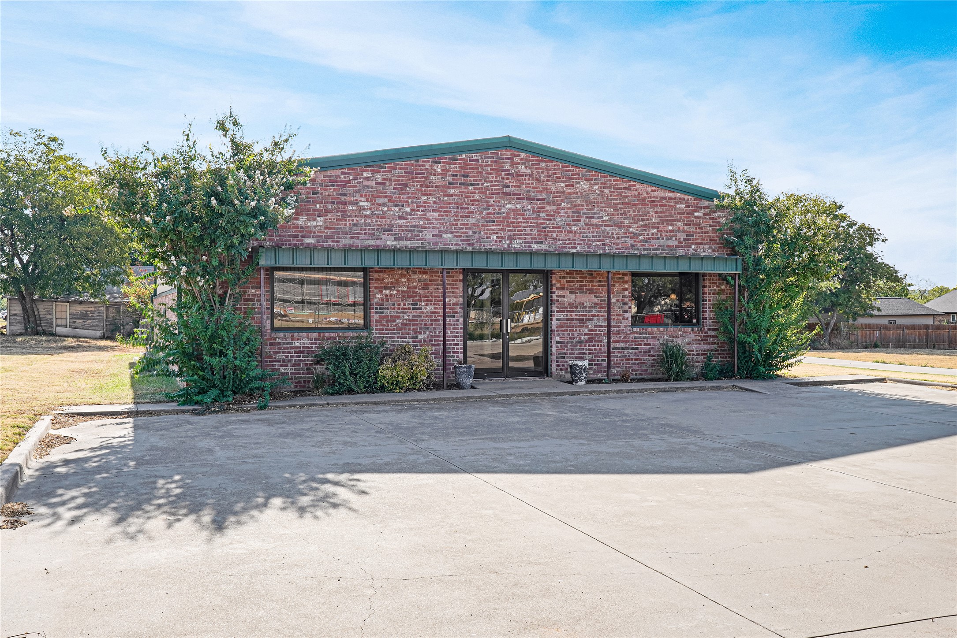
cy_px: 319
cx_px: 478
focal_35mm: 33
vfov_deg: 40.0
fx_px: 877
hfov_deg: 57.2
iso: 400
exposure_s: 1/160
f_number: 8
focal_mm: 22
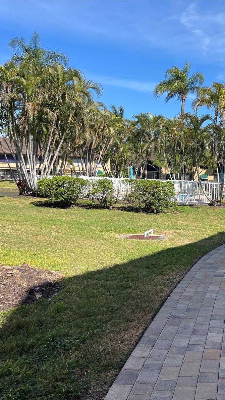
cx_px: 217
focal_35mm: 38
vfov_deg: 52.8
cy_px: 200
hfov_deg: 29.4
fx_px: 403
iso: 50
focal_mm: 5.7
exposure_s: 1/2457
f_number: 1.5
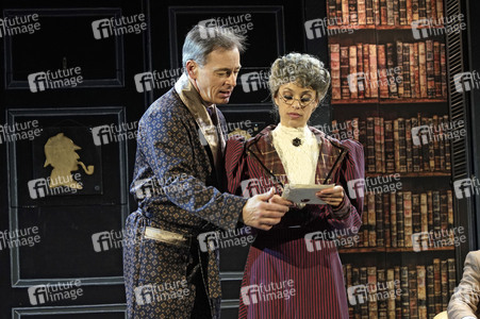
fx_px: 1119
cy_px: 160
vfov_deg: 16.2
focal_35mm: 84
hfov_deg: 24.2
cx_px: 240
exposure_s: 1/160
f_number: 4.5
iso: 1600
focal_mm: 84
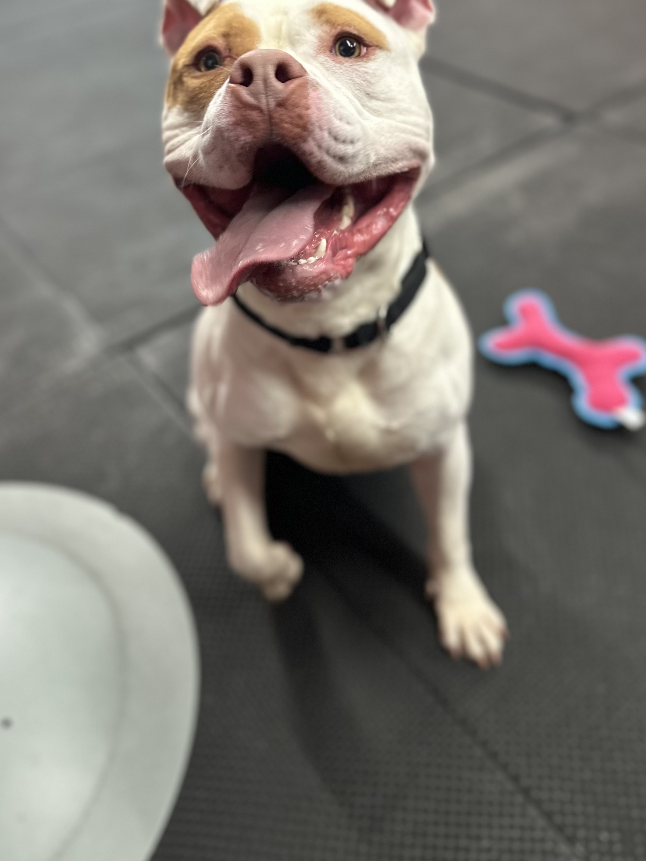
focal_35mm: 32
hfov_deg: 44.2
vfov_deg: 55.7
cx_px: 334
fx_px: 796
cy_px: 292
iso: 320
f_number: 1.78
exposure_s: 1/60
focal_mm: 6.86
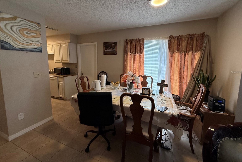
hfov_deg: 100.4
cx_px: 121
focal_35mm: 15
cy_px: 72
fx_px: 101
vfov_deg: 77.1
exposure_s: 1/120
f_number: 2.2
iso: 250
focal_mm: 2.22
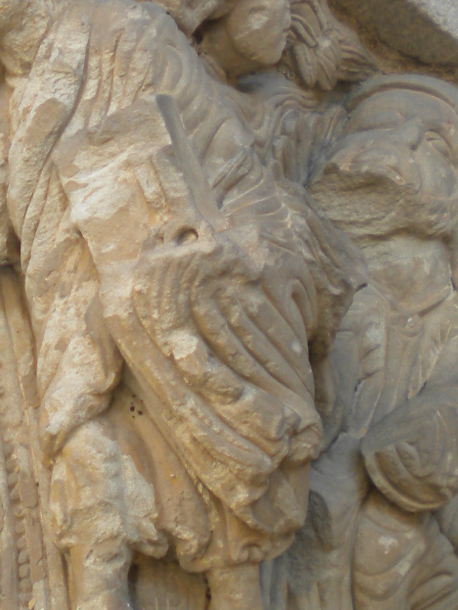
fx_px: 1994
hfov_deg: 13.0
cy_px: 326
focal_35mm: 113
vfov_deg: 17.4
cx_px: 43
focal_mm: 6.3
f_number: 3.1
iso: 80
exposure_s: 1/82.4
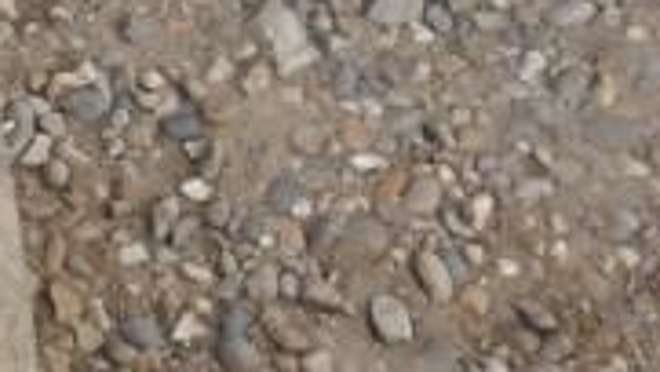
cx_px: -744
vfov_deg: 7.0
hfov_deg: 11.1
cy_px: 80
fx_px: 3029
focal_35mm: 173
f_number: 5.6
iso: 160
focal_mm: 14
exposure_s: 1/200
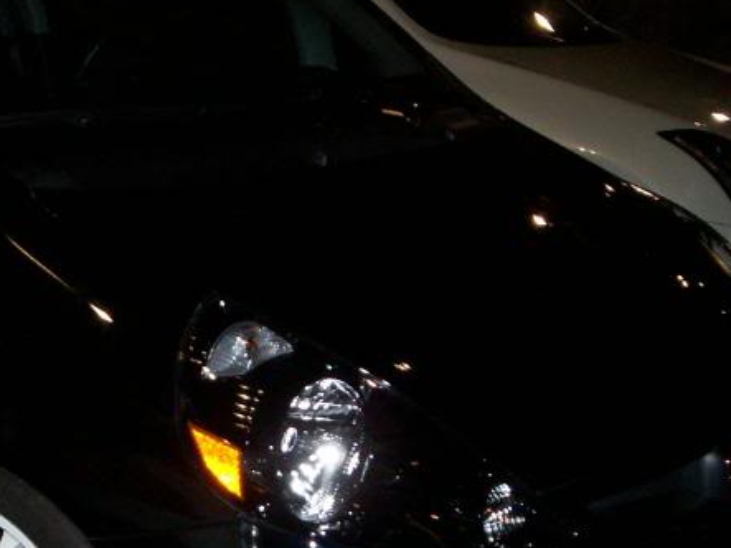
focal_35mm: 65
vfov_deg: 22.1
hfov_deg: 29.5
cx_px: 219
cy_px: 479
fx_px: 1372
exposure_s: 1/64
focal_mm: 5.9
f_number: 4.5
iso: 140
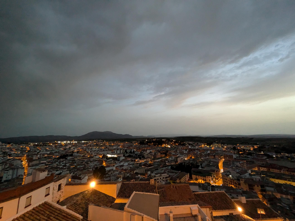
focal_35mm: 14
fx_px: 119
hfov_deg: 102.0
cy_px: 110
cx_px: 148
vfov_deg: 85.7
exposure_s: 1/25
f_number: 2.2
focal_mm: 1.83
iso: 829
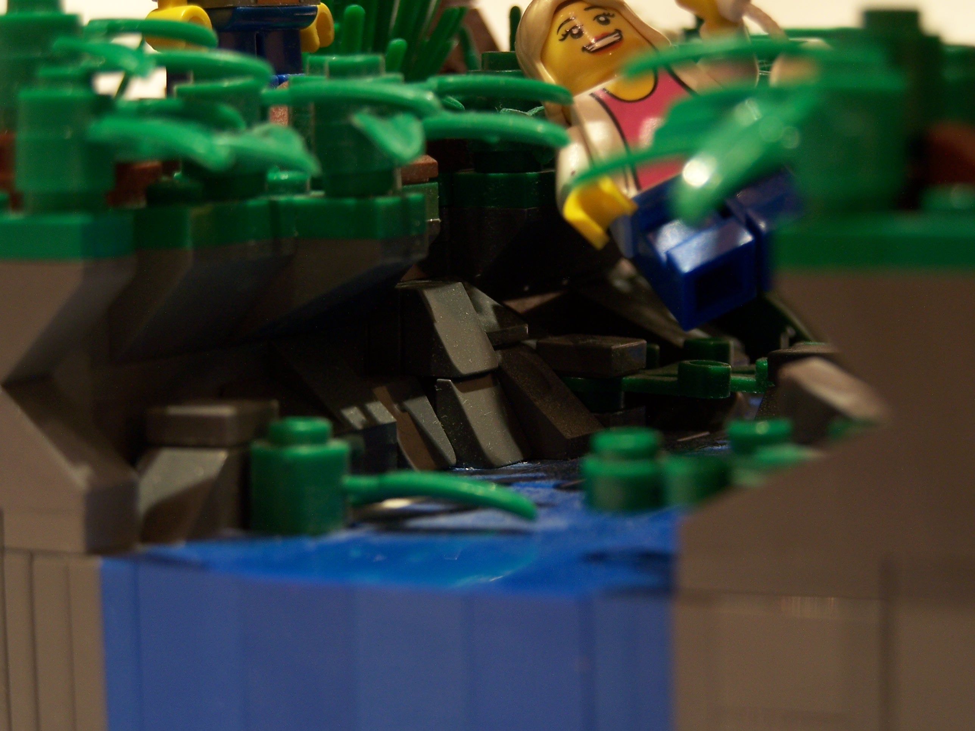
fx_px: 3295
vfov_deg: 12.7
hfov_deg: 16.8
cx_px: 488
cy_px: 366
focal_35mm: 117
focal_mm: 19.4
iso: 80
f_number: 3.2
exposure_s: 1/3
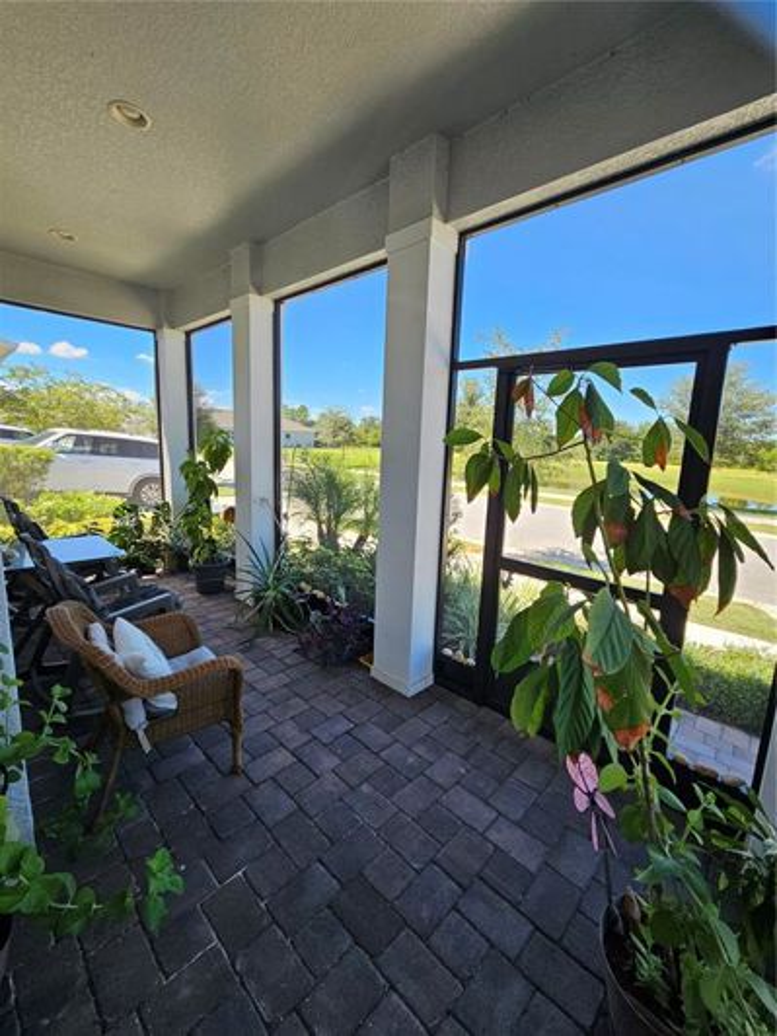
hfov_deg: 89.9
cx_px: 388
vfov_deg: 106.2
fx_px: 389
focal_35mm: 13
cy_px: 518
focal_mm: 2.2
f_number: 2.2
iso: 50
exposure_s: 1/217
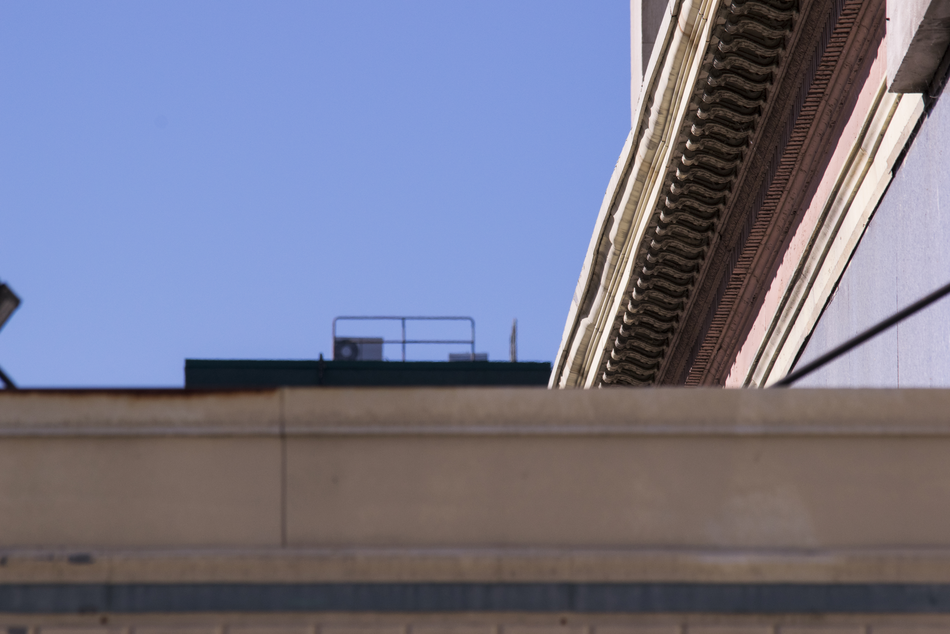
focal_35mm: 300
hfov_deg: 6.9
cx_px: 475
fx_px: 7916
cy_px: 317
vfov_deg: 4.6
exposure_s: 1/1250
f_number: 9
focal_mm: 200
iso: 400
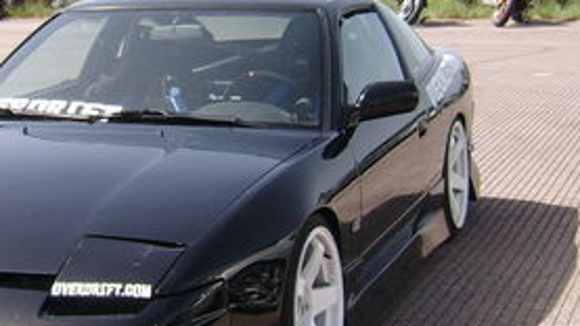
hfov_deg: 23.9
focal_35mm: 88
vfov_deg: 13.8
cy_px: 173
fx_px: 1354
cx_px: 126
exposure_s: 1/706
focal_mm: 5.95
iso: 50
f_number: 2.8
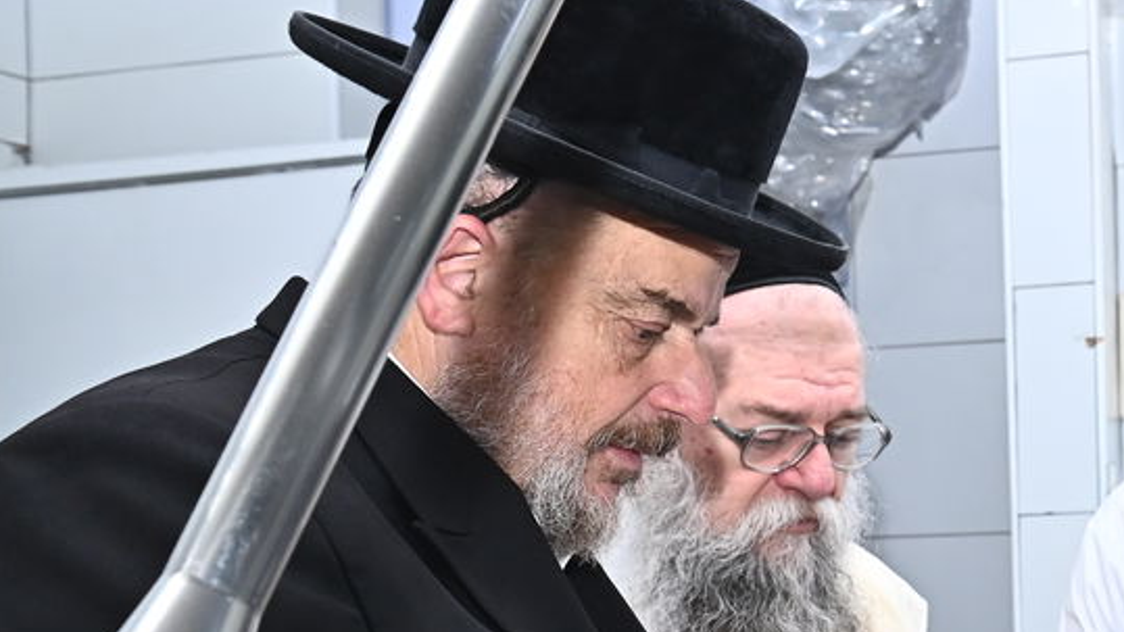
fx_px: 2593
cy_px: 665
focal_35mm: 87
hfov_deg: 22.4
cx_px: 1376
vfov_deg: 13.7
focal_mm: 32
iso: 1000
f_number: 7.1
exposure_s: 1/200
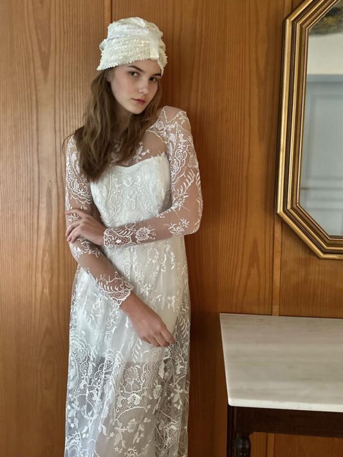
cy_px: 228
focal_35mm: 24
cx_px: 172
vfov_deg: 71.6
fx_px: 317
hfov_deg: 56.8
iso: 1000
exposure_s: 1/39
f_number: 1.78
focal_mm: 6.86
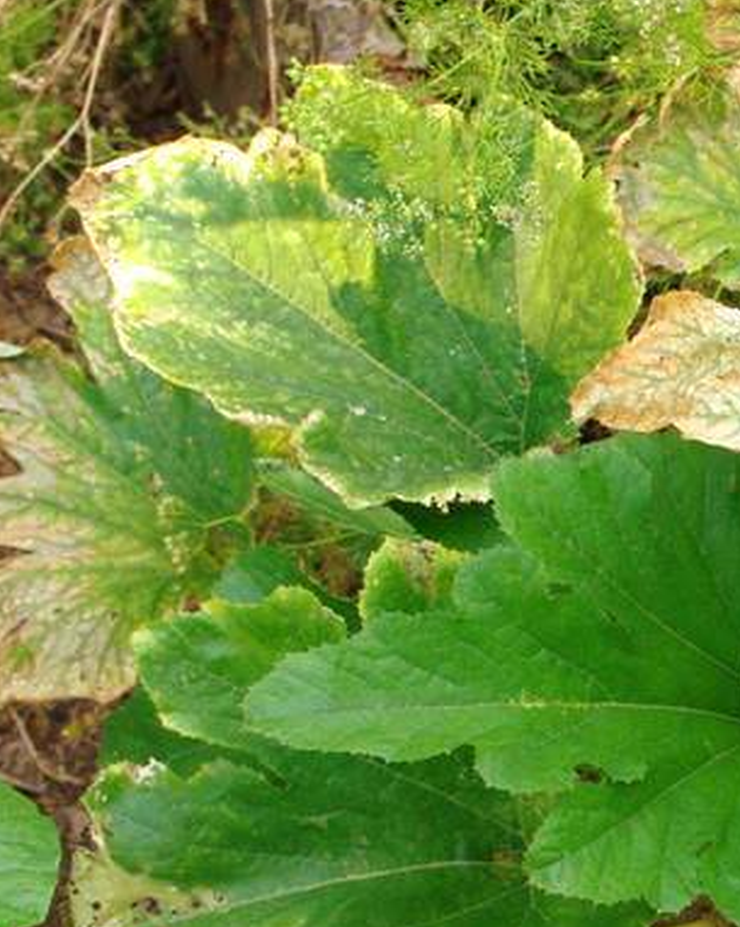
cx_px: 1065
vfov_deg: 16.6
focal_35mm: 116
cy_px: 548
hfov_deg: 12.7
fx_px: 3179
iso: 800
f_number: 9.5
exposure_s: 1/45
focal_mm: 30.6
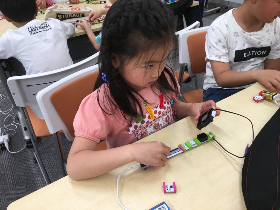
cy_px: 105
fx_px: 235
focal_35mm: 29
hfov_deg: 61.7
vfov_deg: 48.2
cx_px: 140
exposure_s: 1/15
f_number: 2.2
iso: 25
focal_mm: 4.15
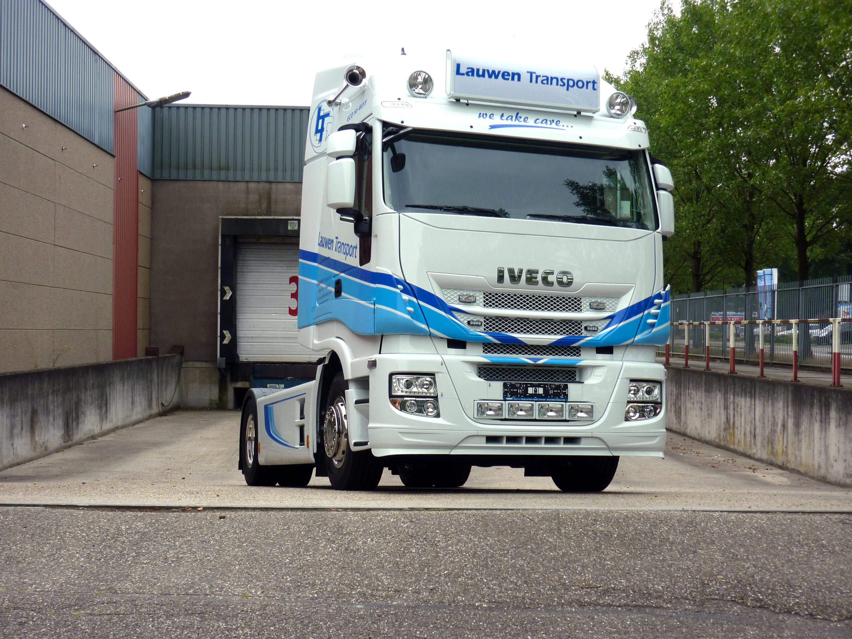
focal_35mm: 52
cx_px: 426
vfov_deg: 28.0
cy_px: 320
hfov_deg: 36.8
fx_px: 1280
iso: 80
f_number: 3.3
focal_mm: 8.6
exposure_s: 1/500
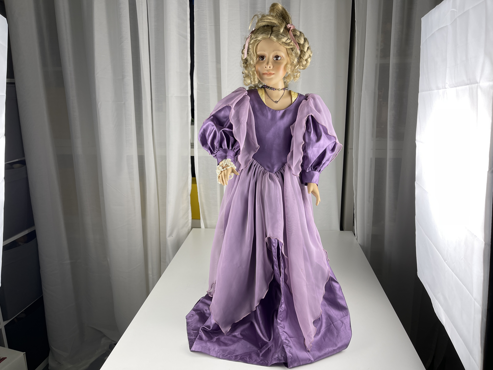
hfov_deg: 69.4
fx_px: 356
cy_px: 185
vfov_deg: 54.9
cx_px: 246
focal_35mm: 25
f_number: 1.6
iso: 40
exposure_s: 1/100
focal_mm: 5.1
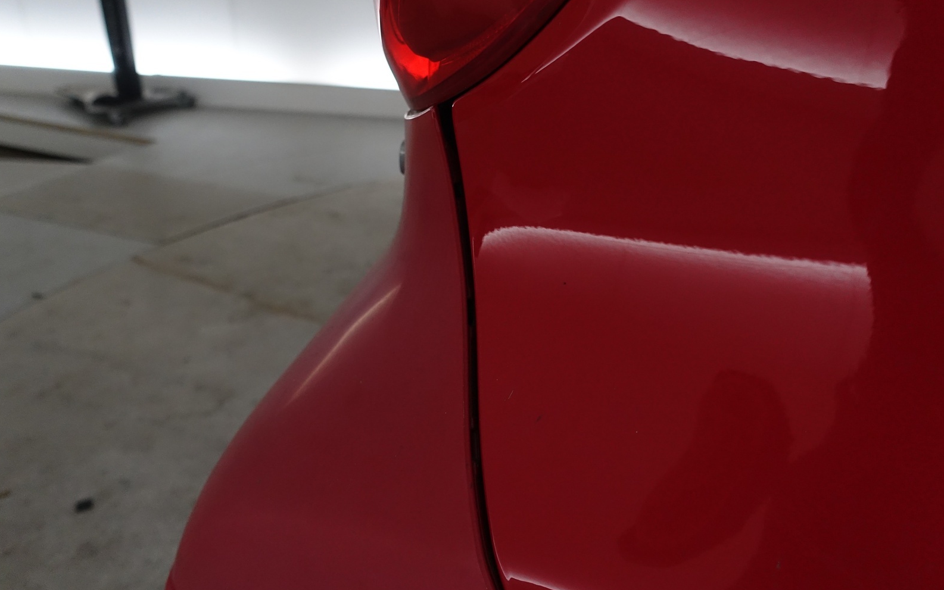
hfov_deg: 72.5
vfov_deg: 49.3
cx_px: 474
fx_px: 643
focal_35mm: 25
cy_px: 279
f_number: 2.5
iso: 1000
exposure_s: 1/500
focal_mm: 8.8
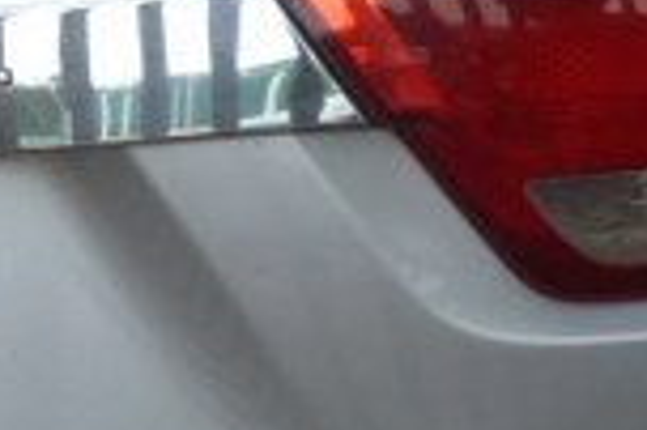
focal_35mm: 137
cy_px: 264
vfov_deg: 10.0
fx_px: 2460
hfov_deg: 14.3
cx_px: -221
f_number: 3.2
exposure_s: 1/125
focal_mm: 4.5
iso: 80
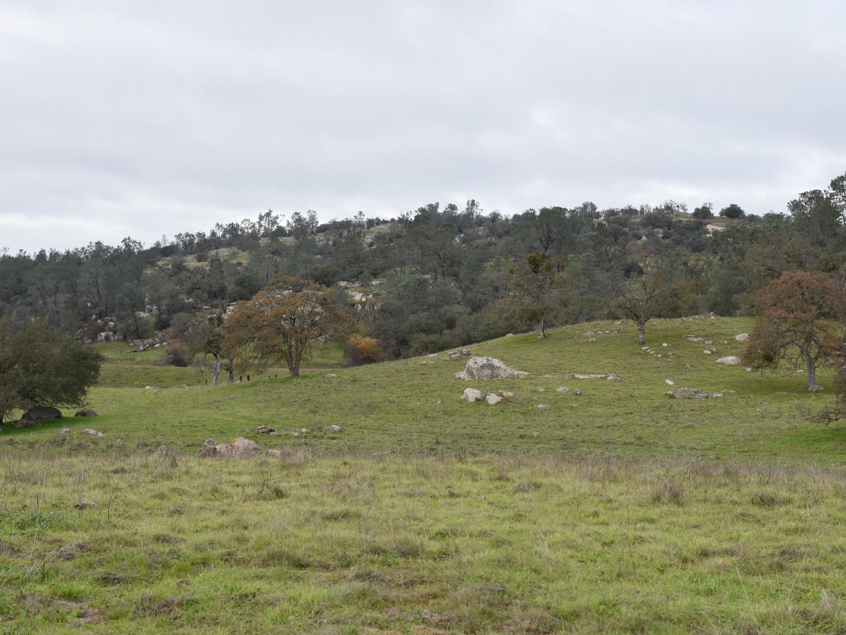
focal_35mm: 58
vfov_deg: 25.4
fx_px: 1406
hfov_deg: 33.4
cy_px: 320
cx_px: 473
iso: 100
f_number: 5.6
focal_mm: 35
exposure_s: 1/250
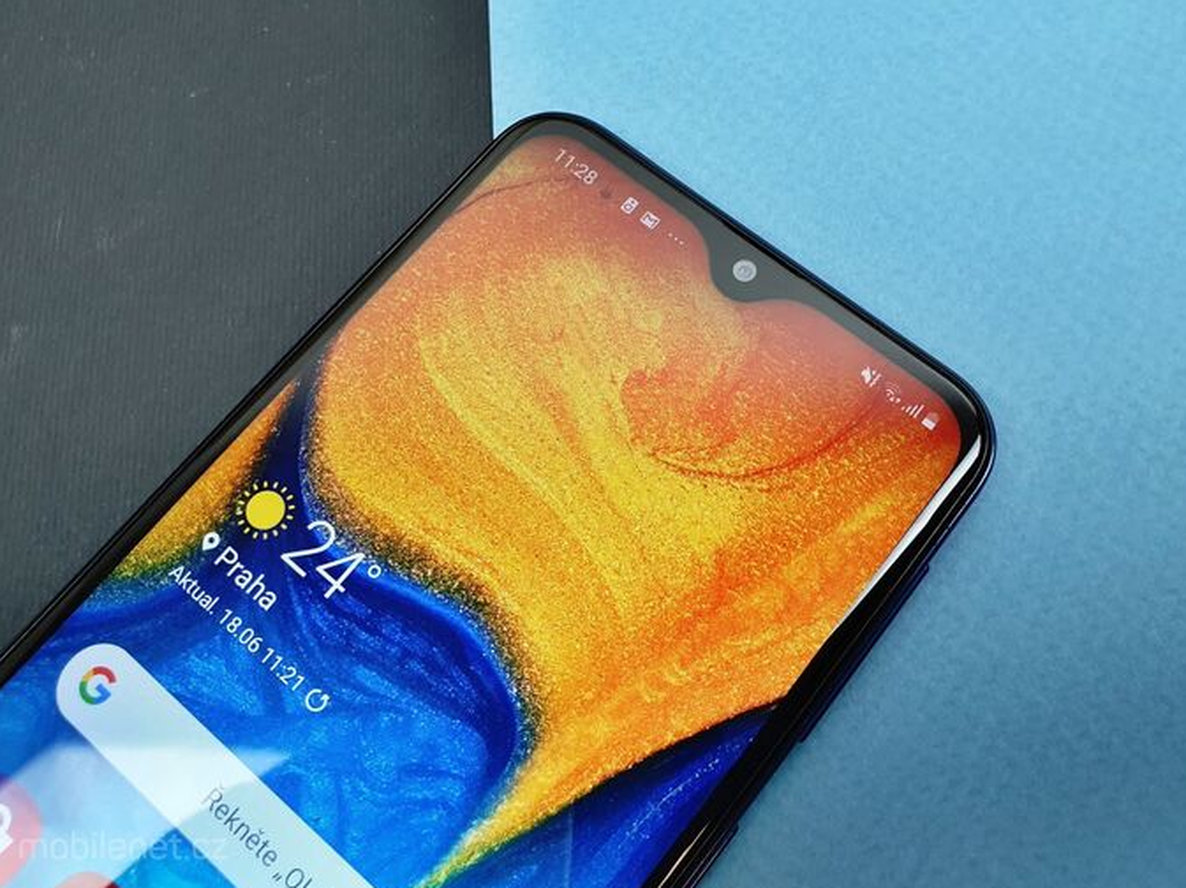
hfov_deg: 55.2
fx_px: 1130
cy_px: 337
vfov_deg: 42.6
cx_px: 666
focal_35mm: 33
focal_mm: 4.32
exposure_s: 1/100
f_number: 2.4
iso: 100
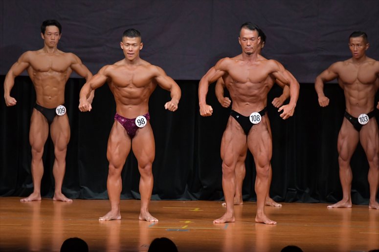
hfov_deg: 7.6
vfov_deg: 5.1
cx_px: 190
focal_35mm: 270
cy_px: 126
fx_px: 2841
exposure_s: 1/400
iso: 4000
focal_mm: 180
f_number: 5.6
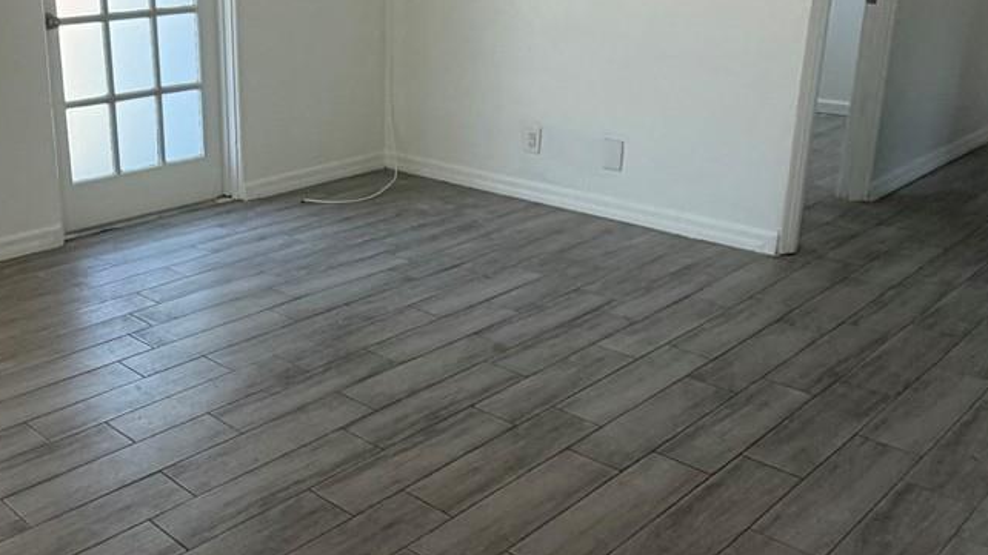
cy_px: 228
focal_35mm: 38
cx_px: 272
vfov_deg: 31.1
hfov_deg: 51.0
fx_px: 995
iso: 125
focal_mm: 2.22
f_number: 2.2
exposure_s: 1/121
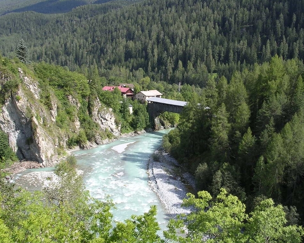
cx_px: 159
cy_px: 122
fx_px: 360
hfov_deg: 45.8
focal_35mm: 40
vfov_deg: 37.3
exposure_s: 1/151
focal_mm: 5.8
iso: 100
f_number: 5.6
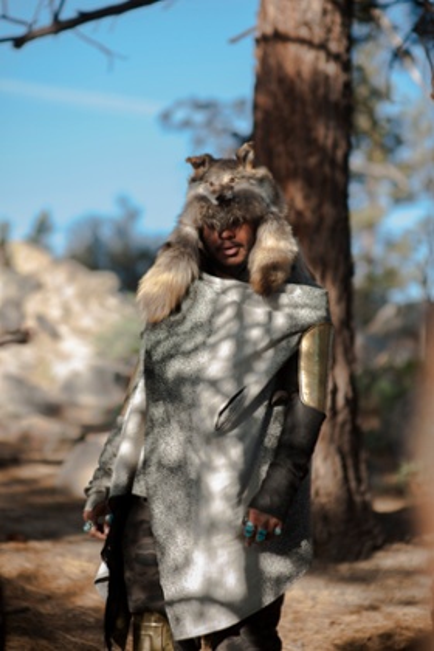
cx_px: 217
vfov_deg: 23.9
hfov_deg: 16.1
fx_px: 1537
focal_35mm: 85
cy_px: 326
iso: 320
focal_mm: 85
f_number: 4.5
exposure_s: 1/160
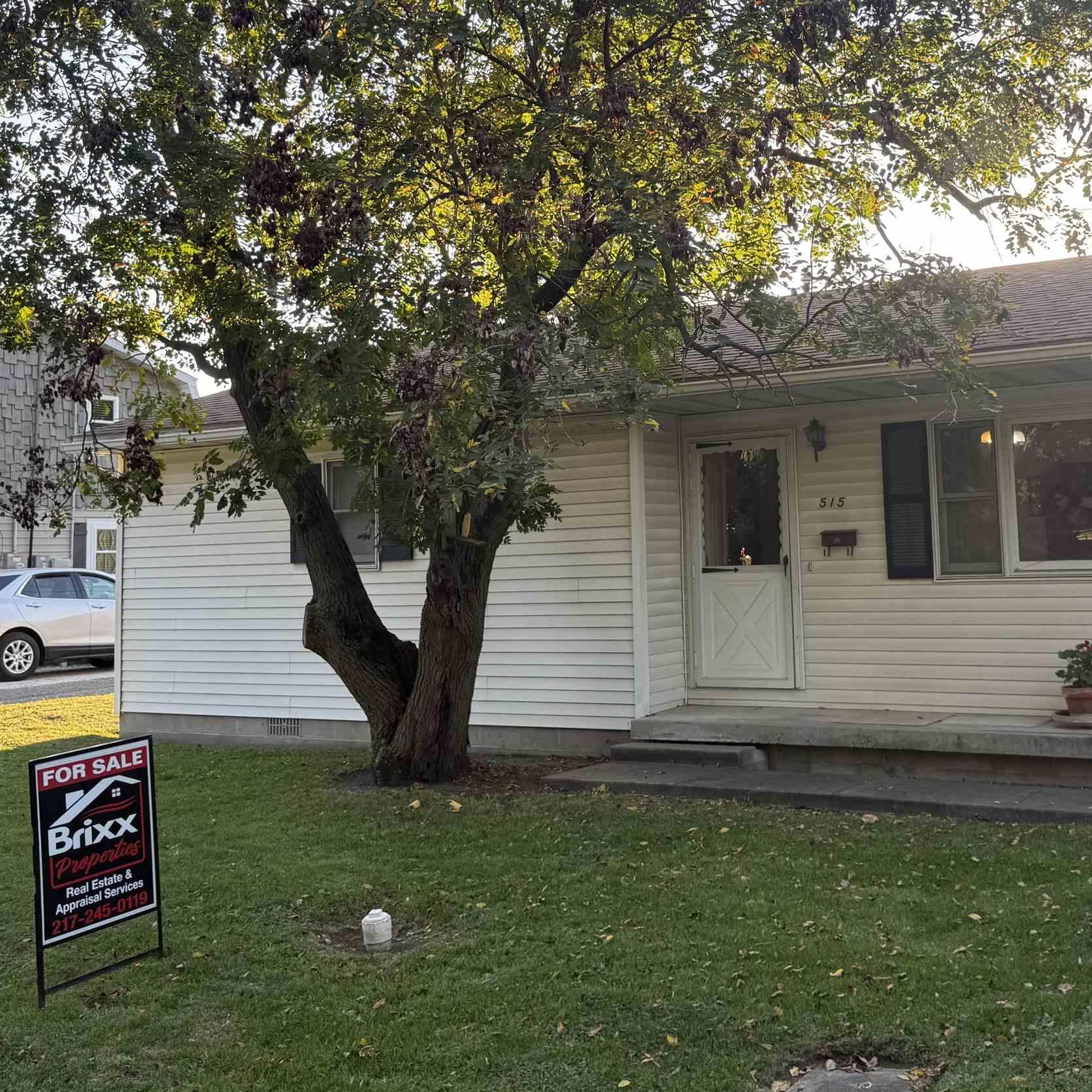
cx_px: 706
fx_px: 1392
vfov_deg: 42.6
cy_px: 440
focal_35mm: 39
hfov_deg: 42.4
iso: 80
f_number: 1.78
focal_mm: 6.76
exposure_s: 1/365
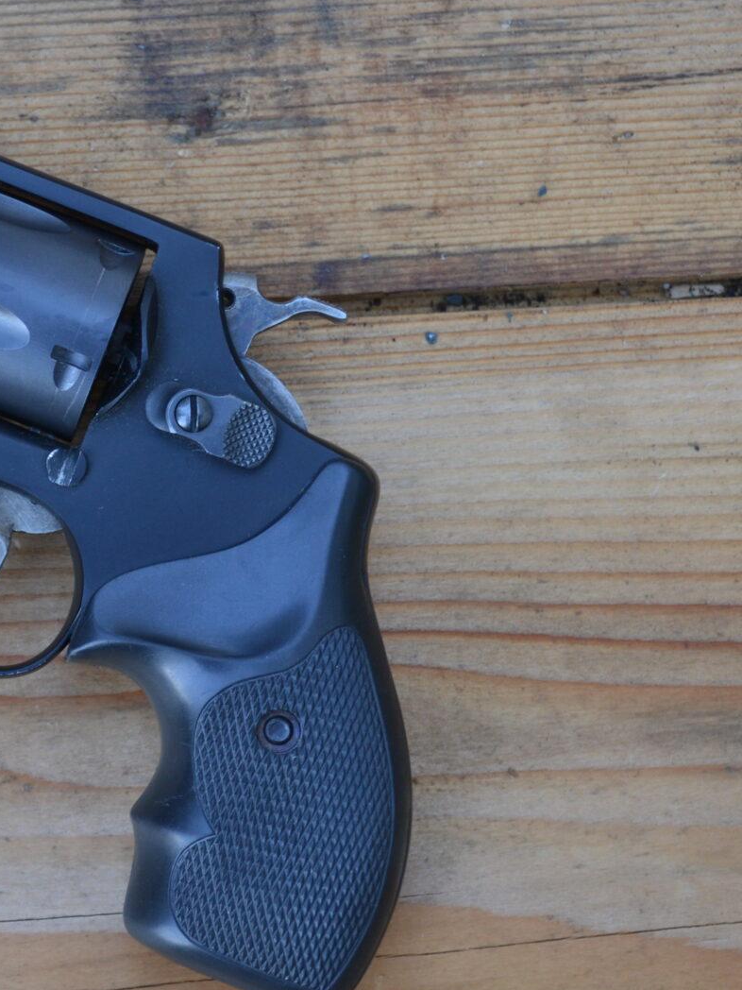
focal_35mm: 111
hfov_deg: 13.2
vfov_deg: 17.7
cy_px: 484
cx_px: 40
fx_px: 3172
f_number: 5.3
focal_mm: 42
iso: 400
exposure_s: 1/80
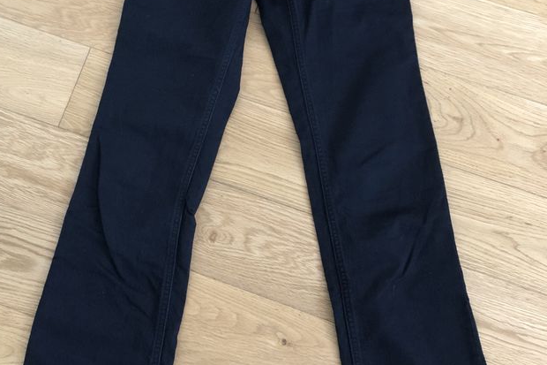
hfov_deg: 41.7
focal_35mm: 47
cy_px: 174
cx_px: 221
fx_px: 714
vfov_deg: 28.6
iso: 80
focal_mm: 3.99
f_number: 1.8
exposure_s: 1/5
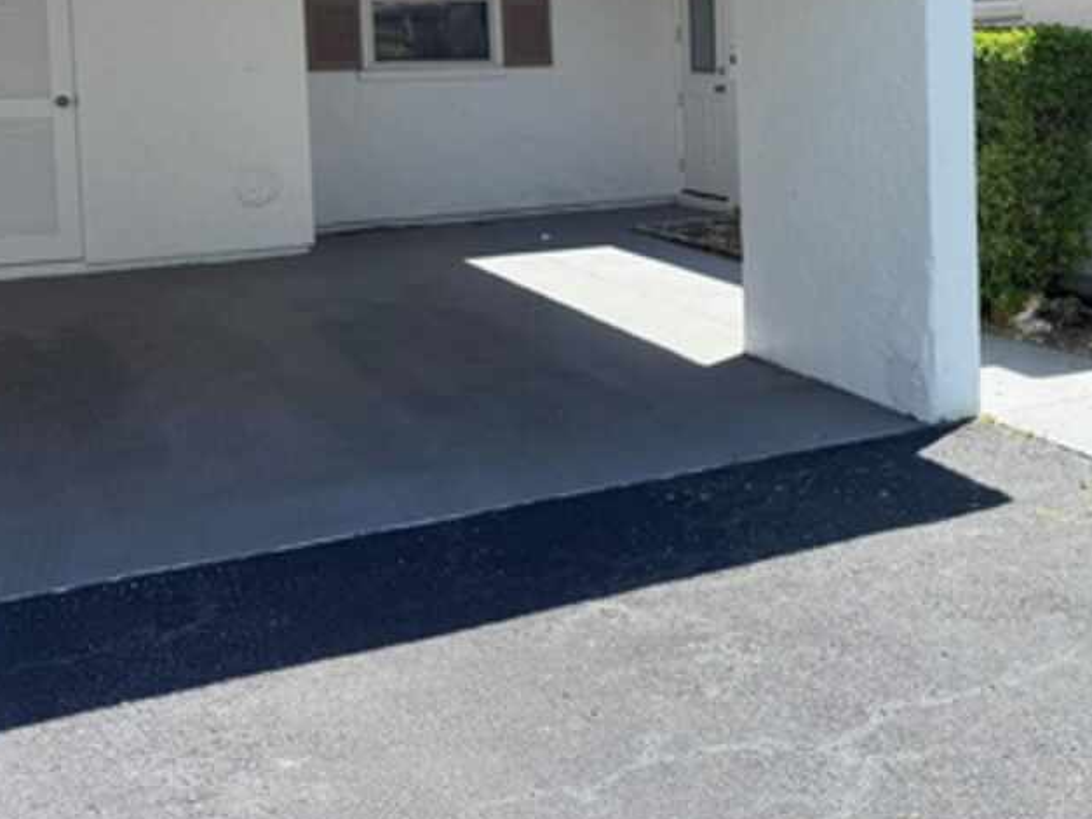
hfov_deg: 35.9
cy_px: 117
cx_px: 1036
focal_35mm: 49
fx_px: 1545
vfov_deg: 28.7
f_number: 1.78
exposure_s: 1/2331
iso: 80
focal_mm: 6.76
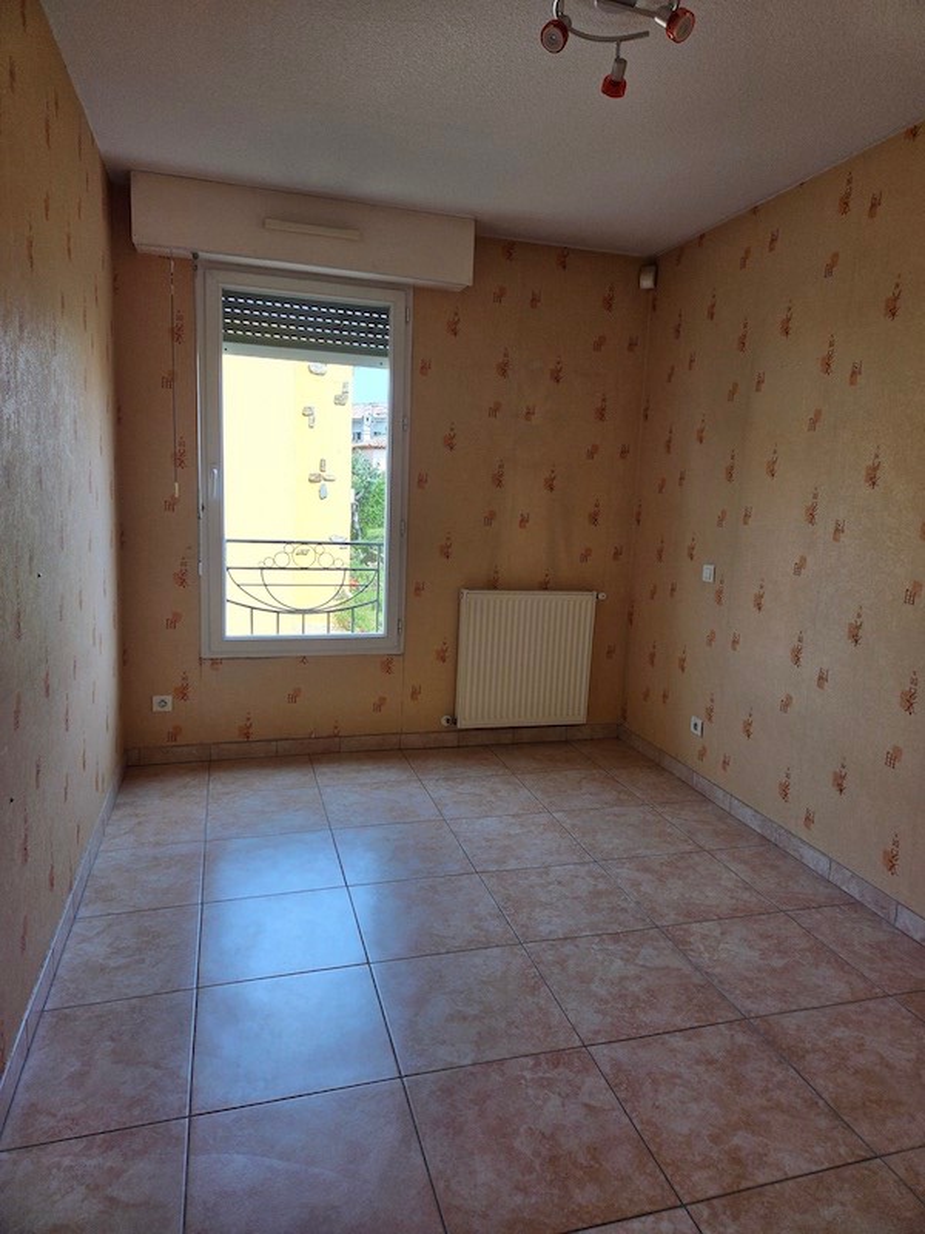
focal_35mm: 23
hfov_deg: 58.9
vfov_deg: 73.9
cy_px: 617
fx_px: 819
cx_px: 462
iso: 40
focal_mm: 5.4
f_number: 1.8
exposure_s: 1/180
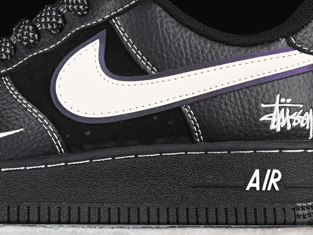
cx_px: 69
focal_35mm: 196
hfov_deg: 10.1
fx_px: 1772
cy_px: 48
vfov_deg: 7.6
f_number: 6.3
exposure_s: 1/60
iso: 160
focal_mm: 50
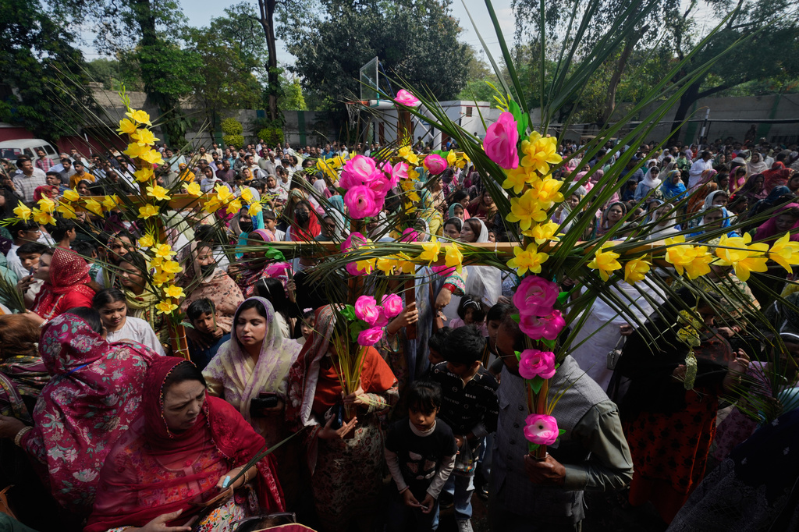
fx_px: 377
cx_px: 400
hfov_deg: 93.3
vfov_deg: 70.4
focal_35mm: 17
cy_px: 266
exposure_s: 1/250
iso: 400
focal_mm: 17
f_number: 11
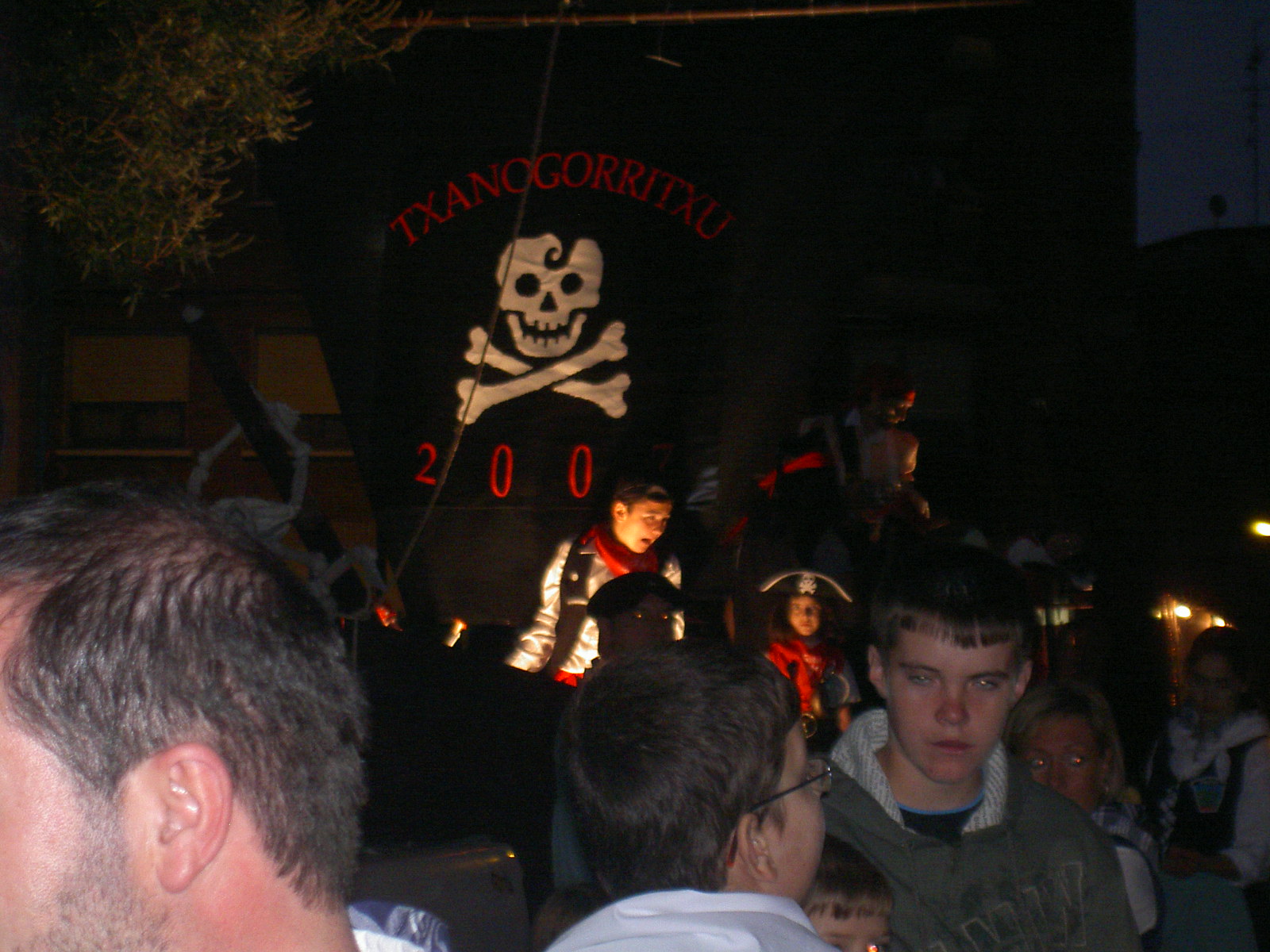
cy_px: 476
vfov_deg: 12.8
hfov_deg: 17.0
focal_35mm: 116
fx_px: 4256
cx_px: 635
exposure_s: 1/89.3
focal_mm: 24
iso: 100
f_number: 4.9
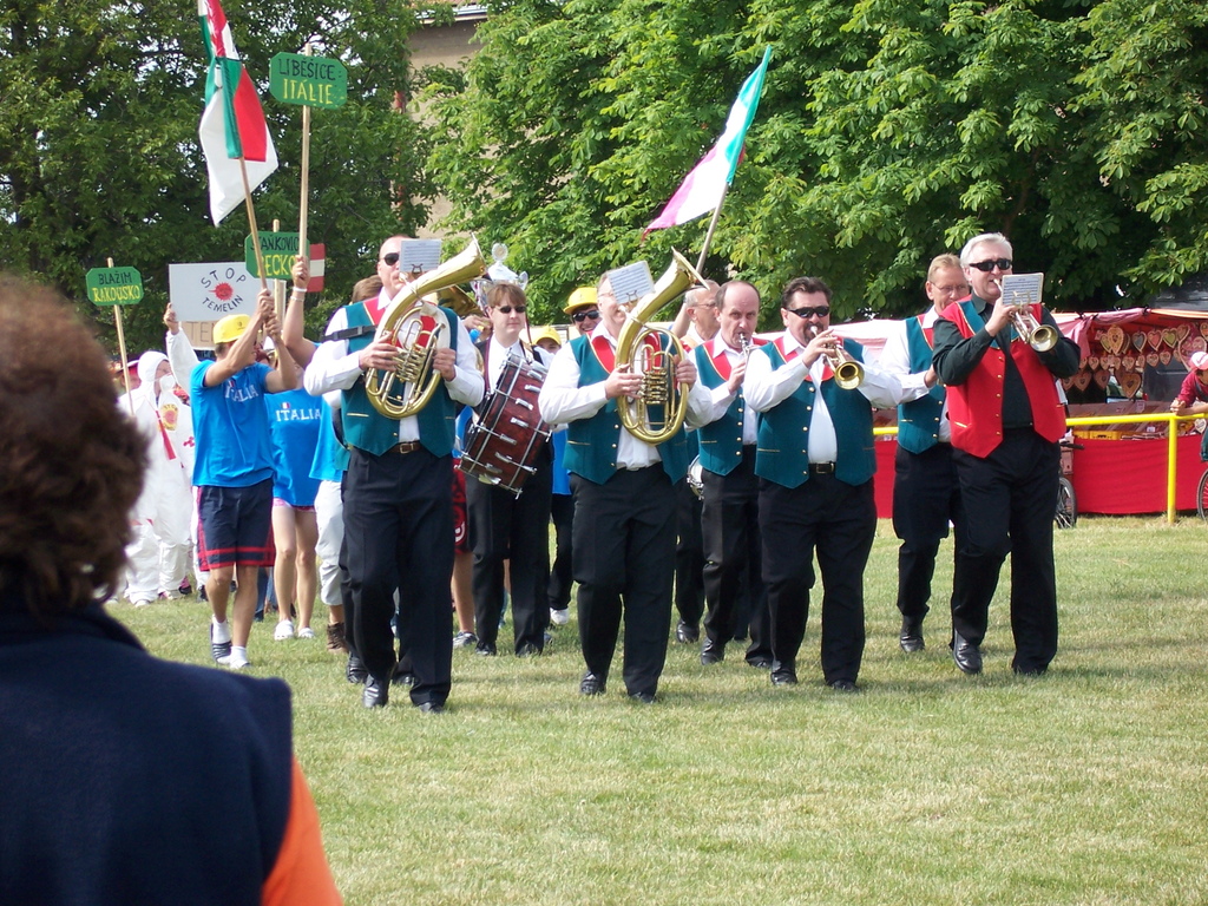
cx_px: 604
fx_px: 4606
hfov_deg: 14.9
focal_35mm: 132
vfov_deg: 11.2
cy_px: 453
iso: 80
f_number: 4.8
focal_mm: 22
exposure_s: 1/250
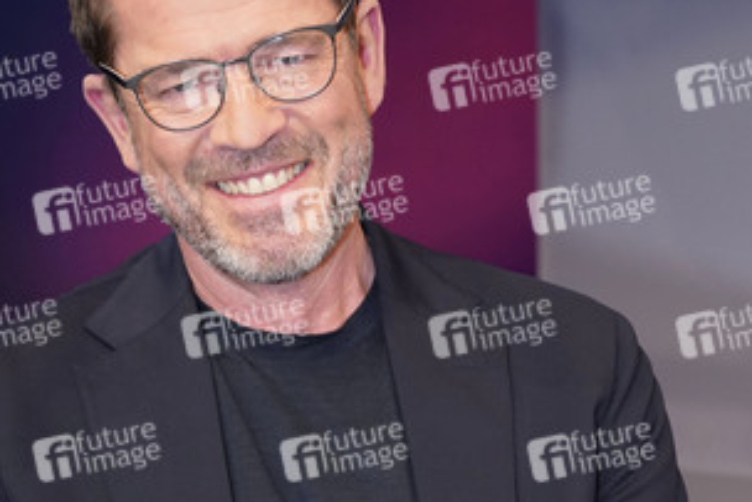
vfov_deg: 17.0
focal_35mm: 80
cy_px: 143
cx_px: 278
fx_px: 1672
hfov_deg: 25.3
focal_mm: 54
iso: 2000
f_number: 5.6
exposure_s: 1/125
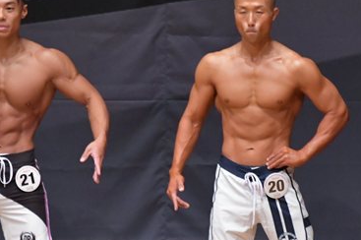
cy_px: 170
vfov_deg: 2.1
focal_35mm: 666
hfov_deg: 3.1
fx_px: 6672
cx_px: 267
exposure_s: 1/400
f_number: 5.6
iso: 6400
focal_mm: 210
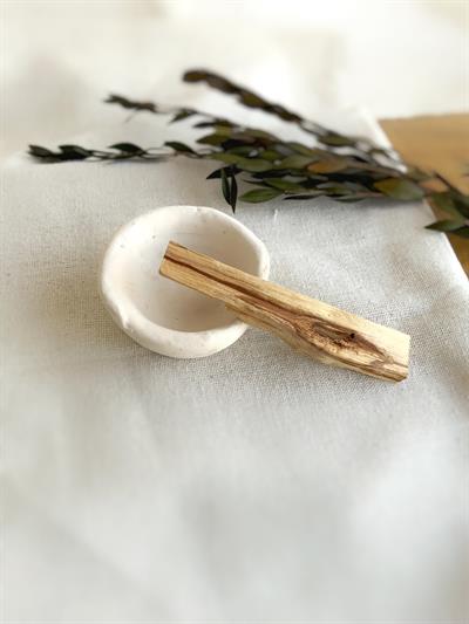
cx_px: 234
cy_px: 312
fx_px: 524
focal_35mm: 29
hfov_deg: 48.2
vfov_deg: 61.6
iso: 16
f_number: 1.8
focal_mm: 3
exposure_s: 1/151
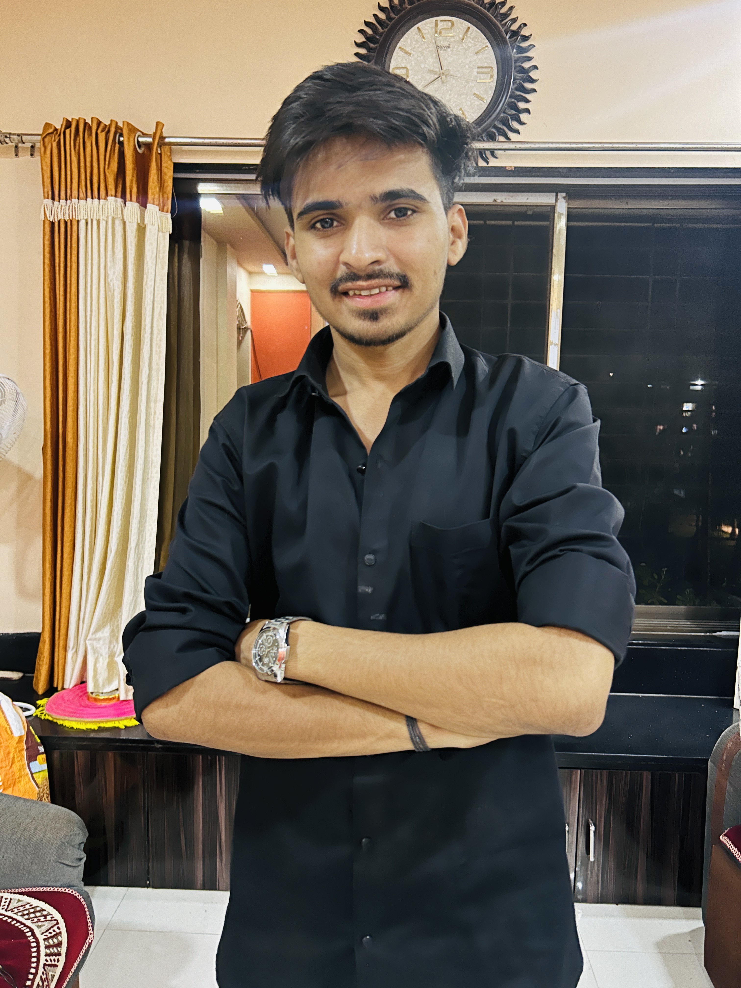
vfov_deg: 67.3
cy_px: 494
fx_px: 742
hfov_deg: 53.1
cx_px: 370
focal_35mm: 26
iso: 400
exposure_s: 1/33
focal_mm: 5.7
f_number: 1.5
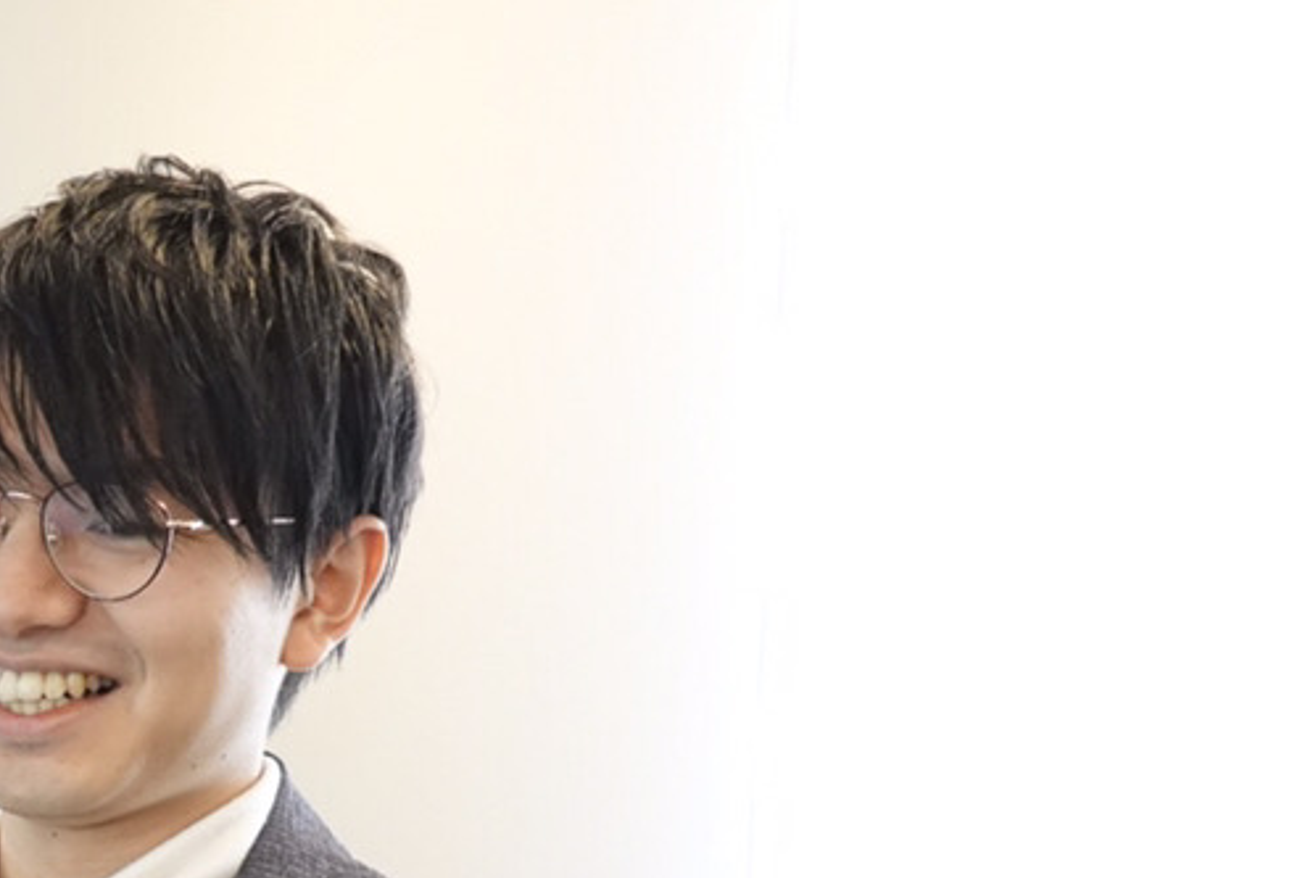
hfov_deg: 20.5
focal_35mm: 94
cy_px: 970
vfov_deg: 14.2
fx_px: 3431
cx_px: -192
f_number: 3.5
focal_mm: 14.4
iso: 1000
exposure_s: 1/40
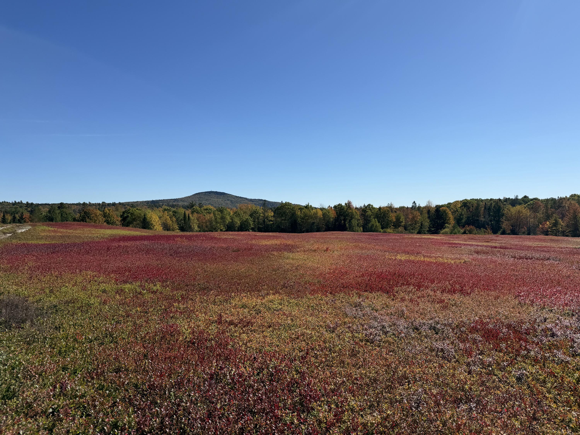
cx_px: 290
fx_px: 402
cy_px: 218
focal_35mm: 24
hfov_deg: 71.6
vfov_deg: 56.8
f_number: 1.78
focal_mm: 6.76
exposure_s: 1/8130
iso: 80
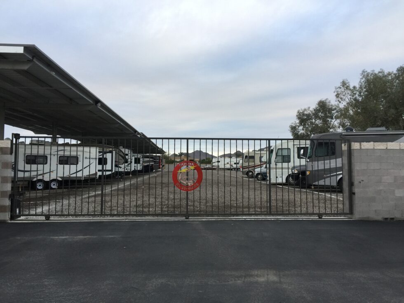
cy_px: 152
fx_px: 338
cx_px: 202
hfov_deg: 61.7
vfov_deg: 48.2
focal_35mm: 29
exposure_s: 1/40
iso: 32
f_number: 2.2
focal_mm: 4.15
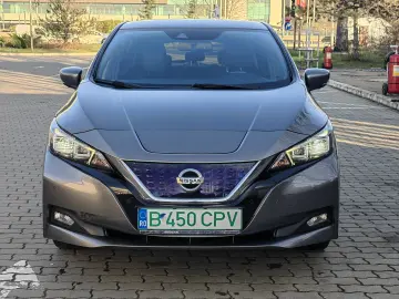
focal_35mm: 56
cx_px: 200
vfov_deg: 26.1
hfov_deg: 34.3
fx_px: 645
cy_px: 150
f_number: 1.8
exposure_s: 1/812
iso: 80
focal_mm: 5.54
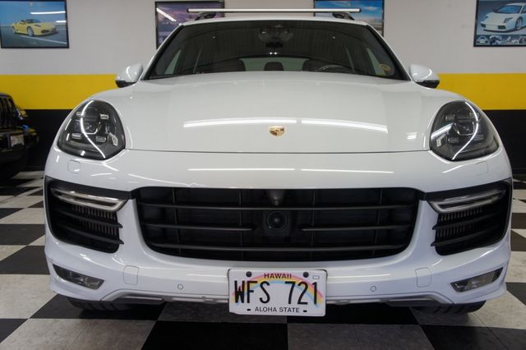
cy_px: 175
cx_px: 263
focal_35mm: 33
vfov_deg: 39.9
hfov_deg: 57.2
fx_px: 482
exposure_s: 1/40
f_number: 4
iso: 200
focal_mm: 22
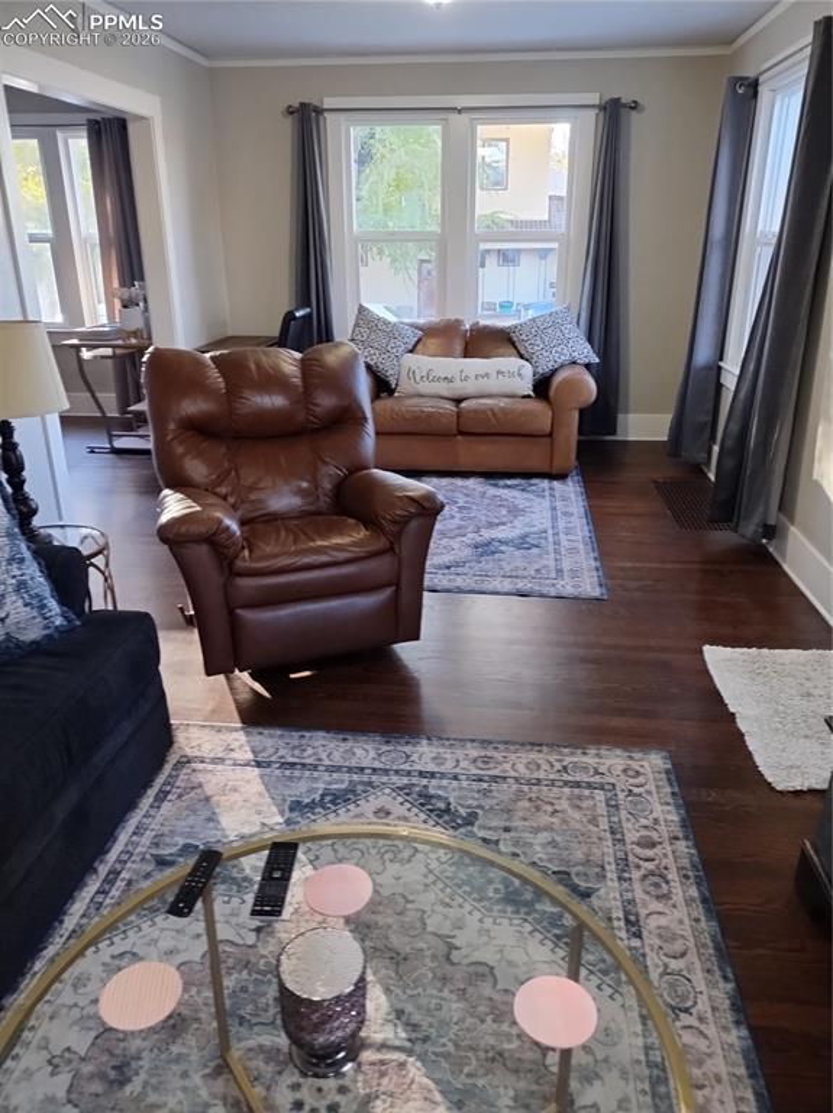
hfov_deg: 54.8
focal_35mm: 25
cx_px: 416
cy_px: 556
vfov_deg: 69.4
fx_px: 803
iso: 200
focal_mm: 4.71
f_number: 1.7
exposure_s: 1/30
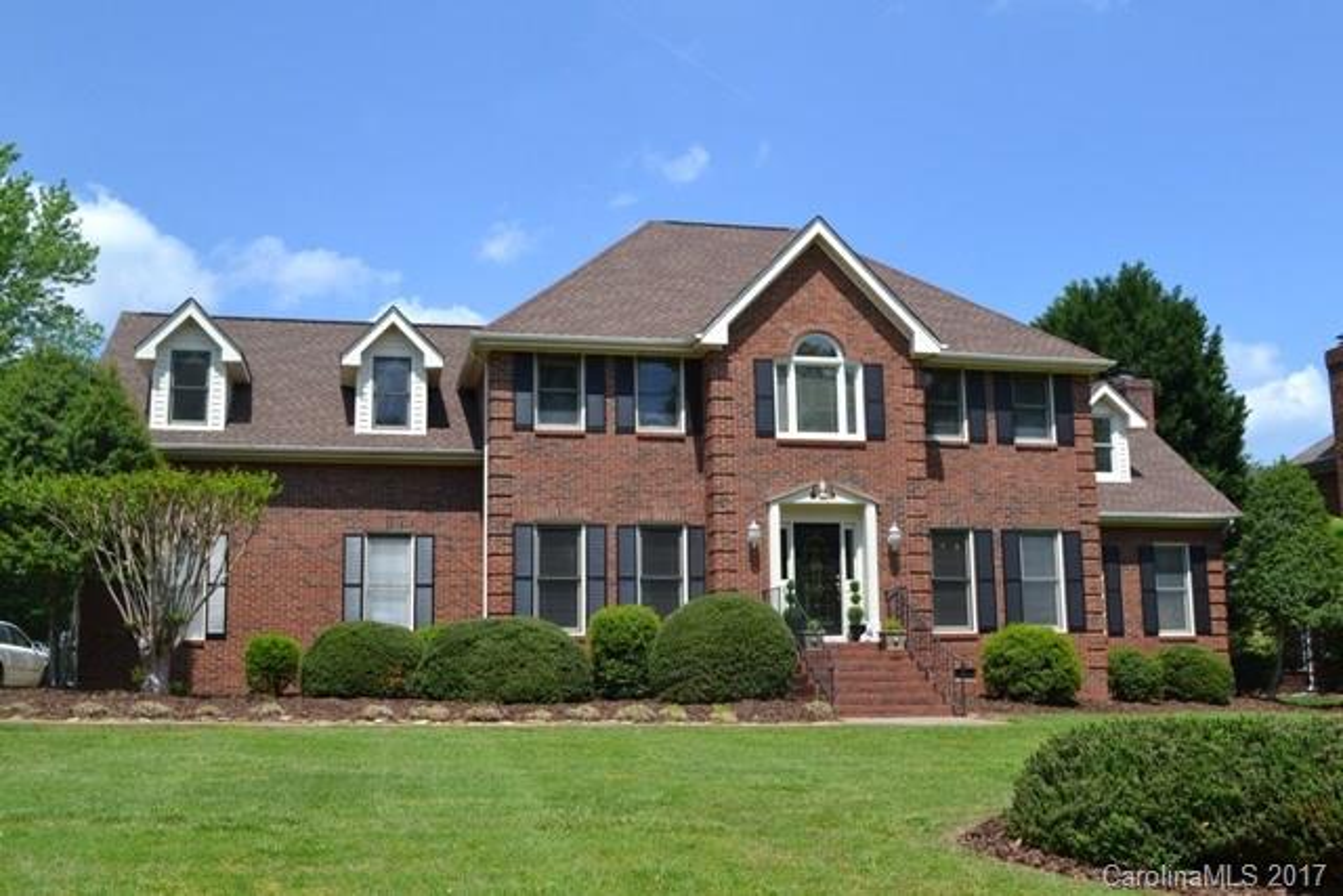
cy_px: 448
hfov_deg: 53.1
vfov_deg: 36.9
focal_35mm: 36
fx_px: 1343
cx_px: 672
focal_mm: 24
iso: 100
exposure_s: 1/250
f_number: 8
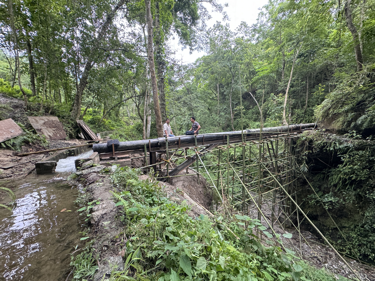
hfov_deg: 102.1
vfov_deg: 85.7
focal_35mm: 14
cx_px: 188
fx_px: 152
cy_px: 140
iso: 250
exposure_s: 1/99
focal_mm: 2.22
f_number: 2.2
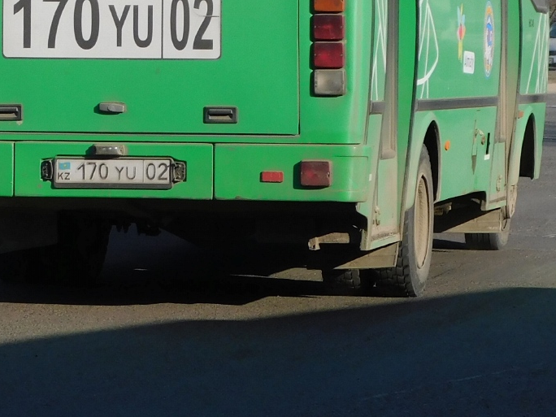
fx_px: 2168
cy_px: 29
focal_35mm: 135
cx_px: 238
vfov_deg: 10.9
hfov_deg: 14.6
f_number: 4.3
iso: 125
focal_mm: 12.6
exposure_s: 1/800
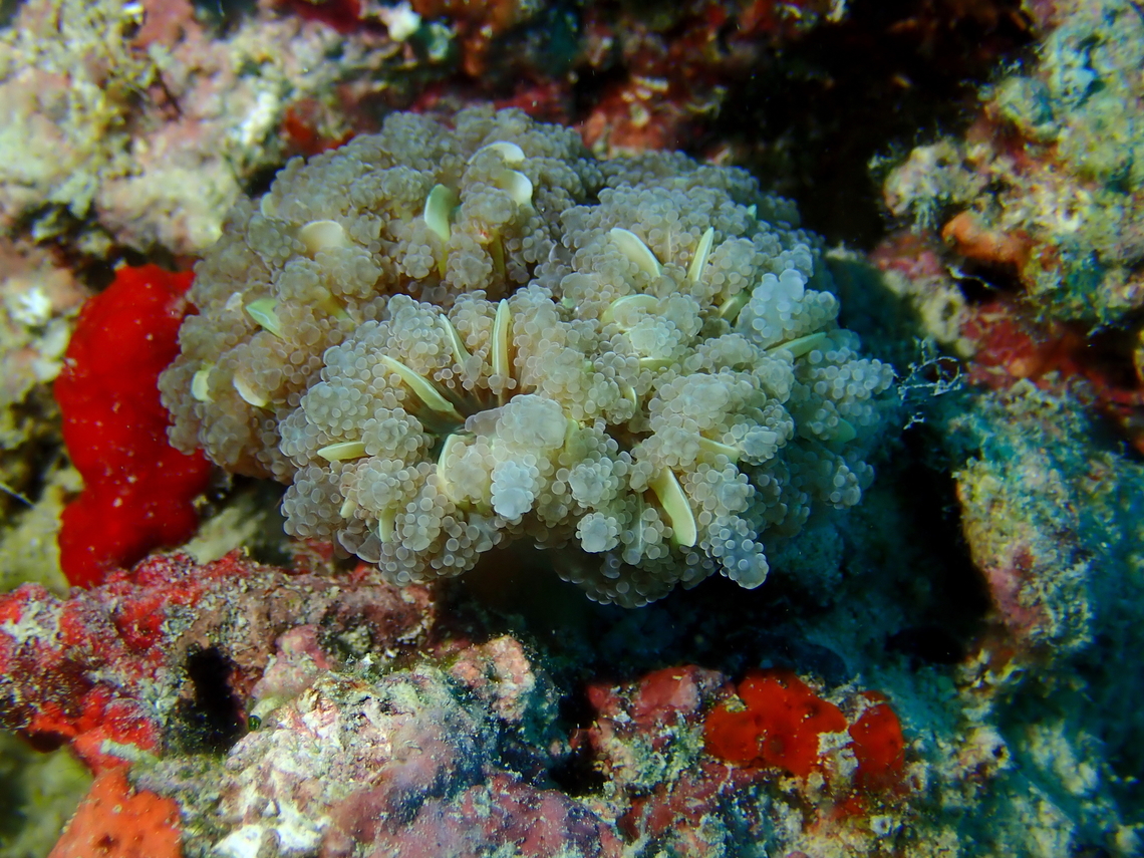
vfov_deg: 31.5
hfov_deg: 41.2
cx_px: 572
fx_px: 1520
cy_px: 429
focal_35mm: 46
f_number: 4.5
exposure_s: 1/200
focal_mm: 8.41
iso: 100
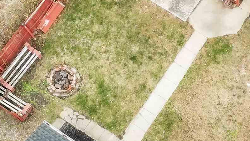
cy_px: 44
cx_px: 222
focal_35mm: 101
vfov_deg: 12.0
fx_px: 669
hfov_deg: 20.7
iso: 100
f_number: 2.8
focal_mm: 12.29
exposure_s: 1/200
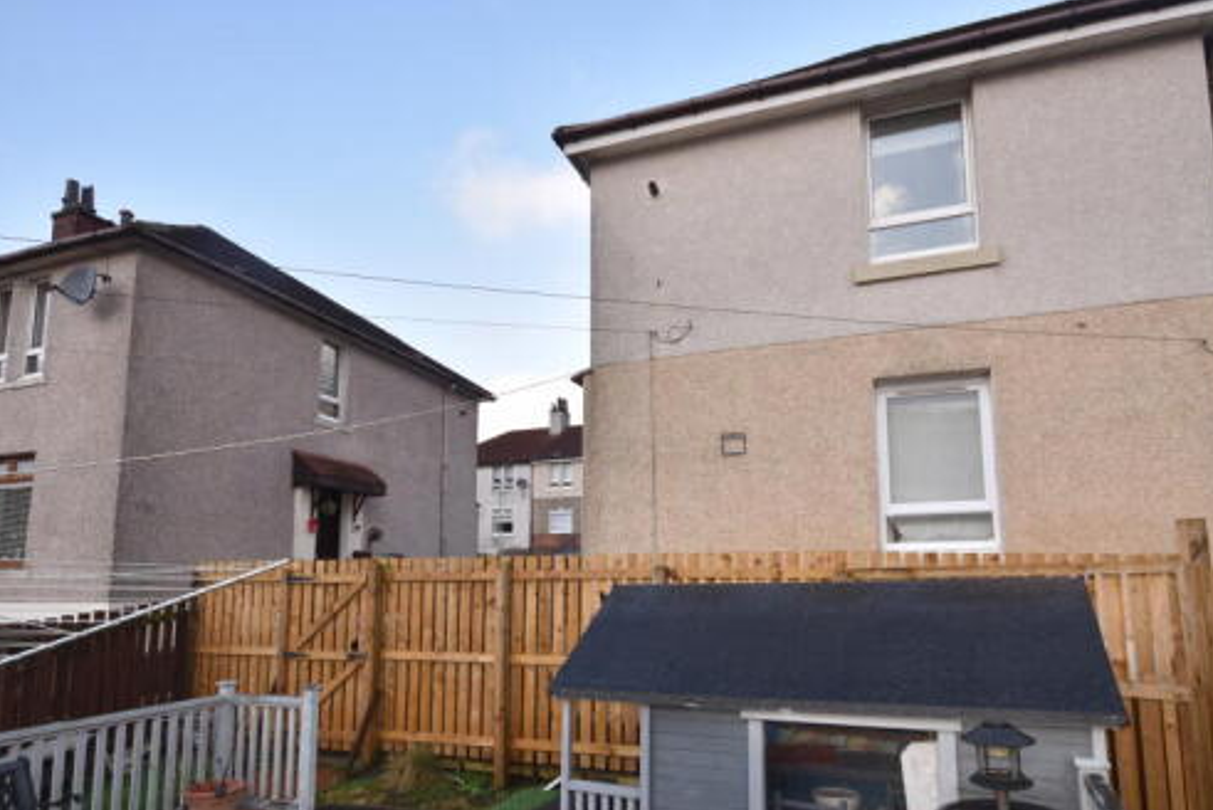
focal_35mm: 20
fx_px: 674
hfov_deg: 83.9
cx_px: 629
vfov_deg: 61.3
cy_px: 500
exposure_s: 1/125
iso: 125
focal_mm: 10
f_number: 5.6
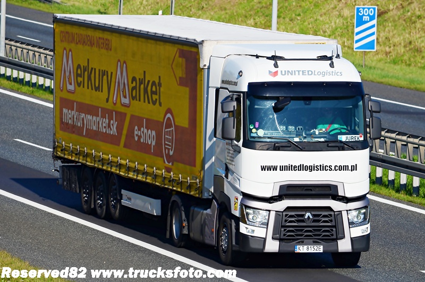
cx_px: 212
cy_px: 141
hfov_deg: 5.1
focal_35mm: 405
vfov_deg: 3.4
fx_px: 4772
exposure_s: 1/800
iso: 100
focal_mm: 270
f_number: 8
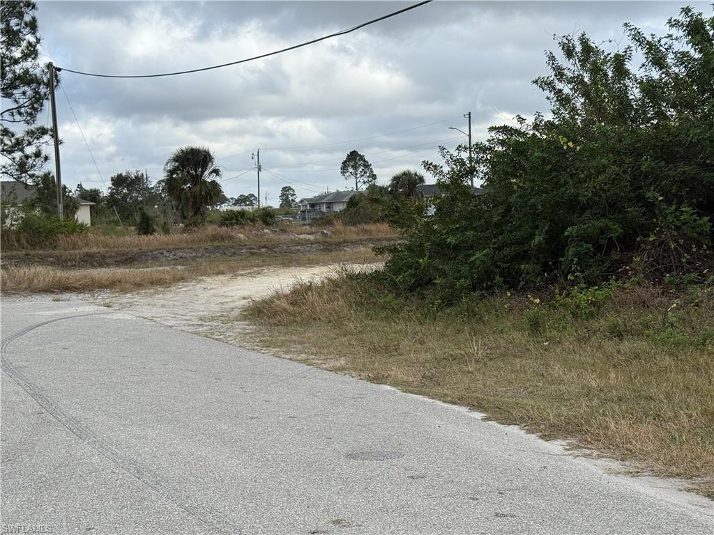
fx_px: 990
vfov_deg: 30.3
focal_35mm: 48
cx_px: 357
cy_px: 268
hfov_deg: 39.7
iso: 80
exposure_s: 1/1883
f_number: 1.78
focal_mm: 6.76
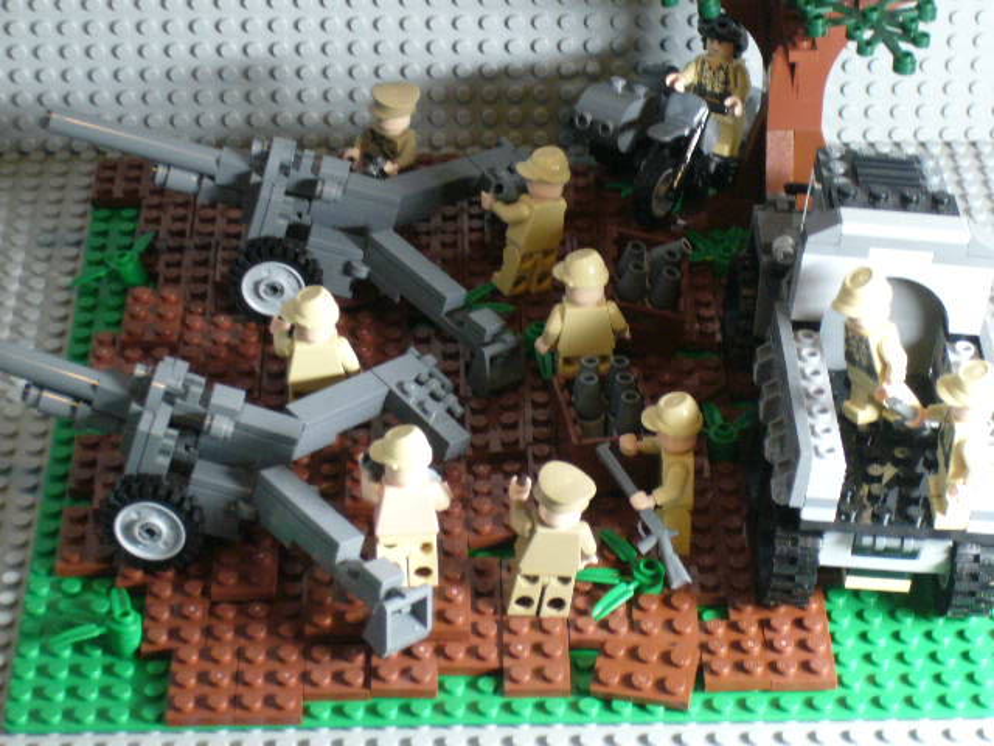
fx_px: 3015
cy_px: 373
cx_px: 497
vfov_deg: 14.1
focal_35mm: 105
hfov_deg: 18.7
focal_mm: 17.4
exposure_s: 1/13
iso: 200
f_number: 5
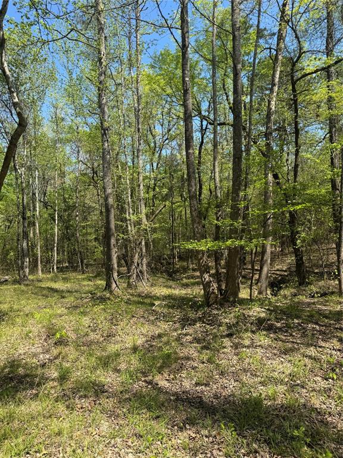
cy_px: 229
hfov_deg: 56.8
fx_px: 317
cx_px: 172
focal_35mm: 24
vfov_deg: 71.6
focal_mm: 6.76
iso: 80
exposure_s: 1/1869
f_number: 1.78
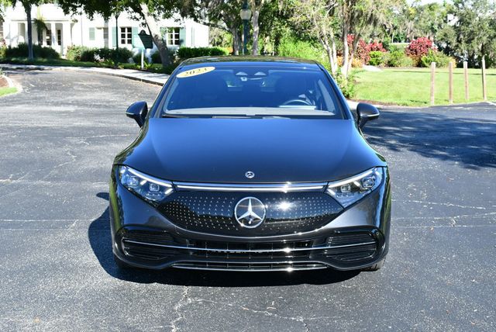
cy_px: 166
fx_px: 800
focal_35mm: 58
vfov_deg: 23.4
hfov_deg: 34.5
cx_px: 248
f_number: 7.1
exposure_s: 1/250
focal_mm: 29
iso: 200
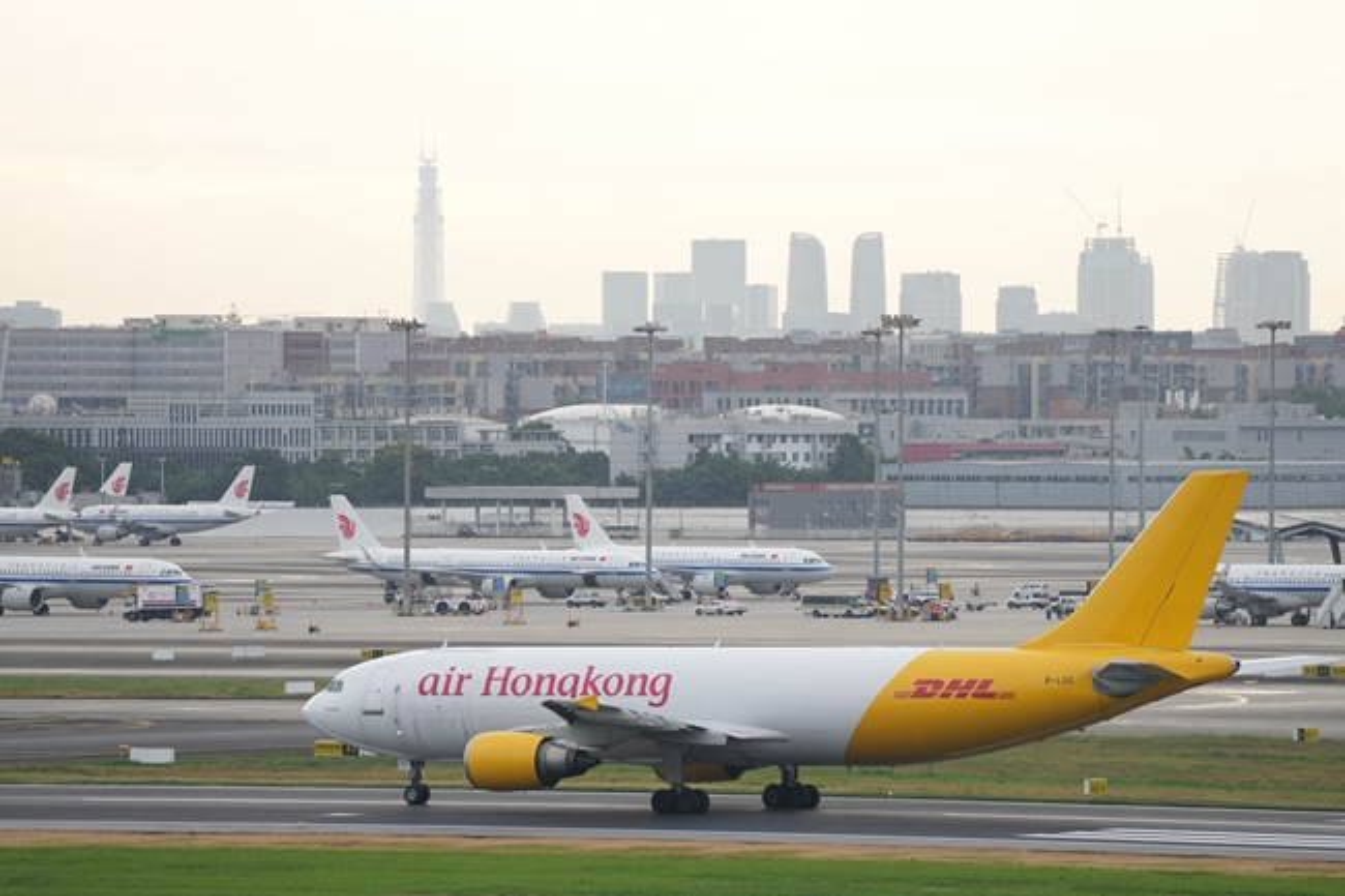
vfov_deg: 4.2
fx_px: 12101
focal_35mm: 324
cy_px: 448
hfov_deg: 6.4
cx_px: 672
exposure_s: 1/400
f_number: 5.6
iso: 400
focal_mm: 324
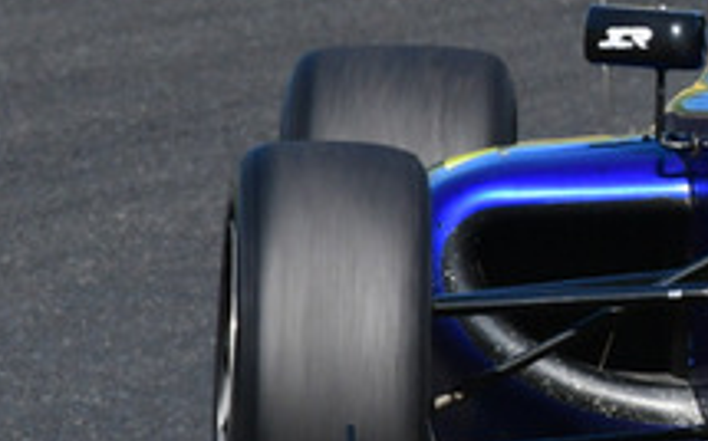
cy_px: -66
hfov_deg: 0.9
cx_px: 1037
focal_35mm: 2334
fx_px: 45000
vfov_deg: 0.6
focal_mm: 410
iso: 500
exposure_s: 1/640
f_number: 11
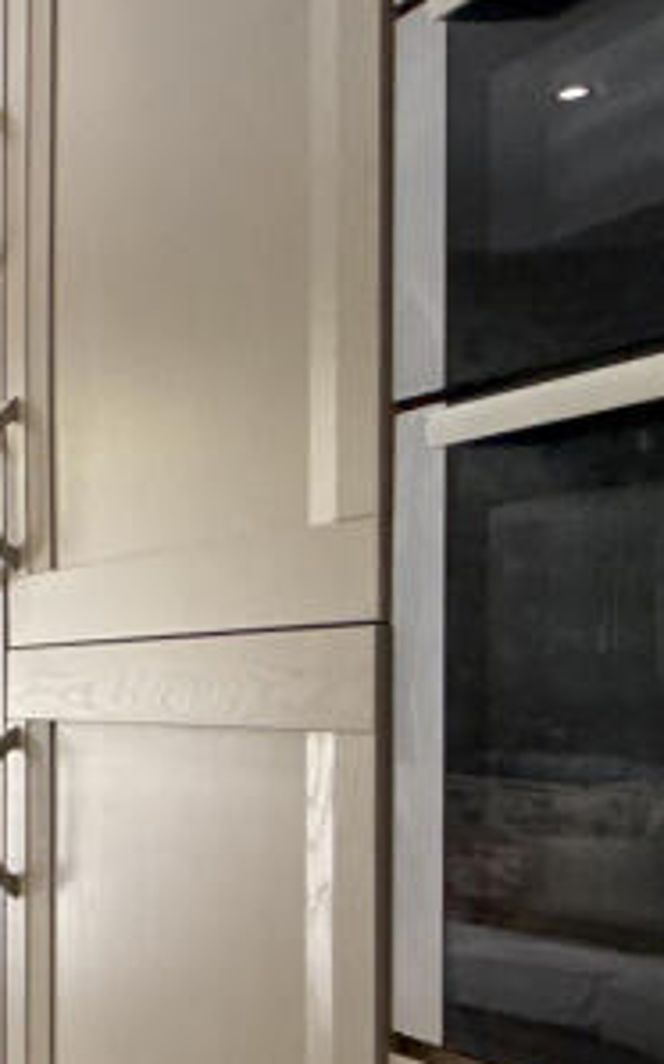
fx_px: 1478
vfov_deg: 39.1
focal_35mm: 51
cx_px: -696
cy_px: 711
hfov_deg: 17.4
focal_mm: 2.22
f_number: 2.2
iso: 64
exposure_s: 1/107
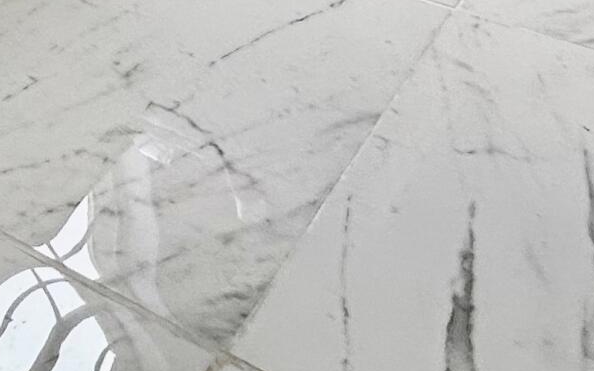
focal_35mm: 75
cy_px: -563
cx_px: 156
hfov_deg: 27.2
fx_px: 1214
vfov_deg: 12.7
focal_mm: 2.22
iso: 50
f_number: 2.2
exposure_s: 1/120
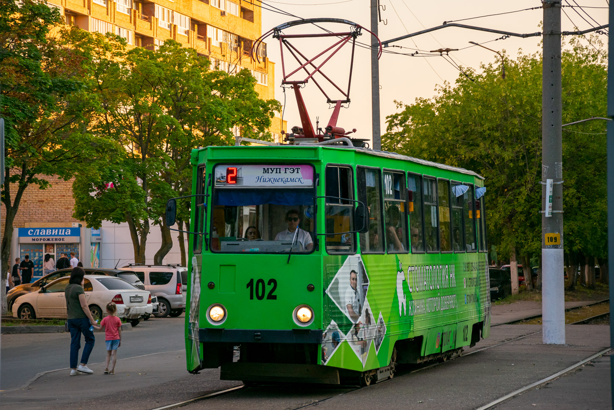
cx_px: 307
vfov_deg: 9.9
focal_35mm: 138
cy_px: 205
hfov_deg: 14.9
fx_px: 2354
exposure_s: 1/500
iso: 400
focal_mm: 92
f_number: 5.6
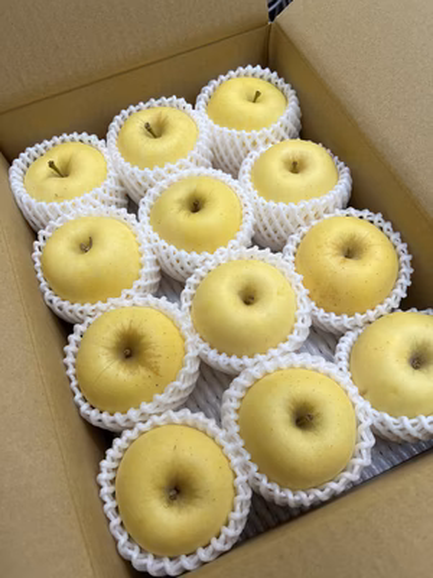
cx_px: 216
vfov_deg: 67.3
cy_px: 289
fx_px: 434
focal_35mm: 26
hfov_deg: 53.1
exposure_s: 1/100
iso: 64
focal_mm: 5.1
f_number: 1.6
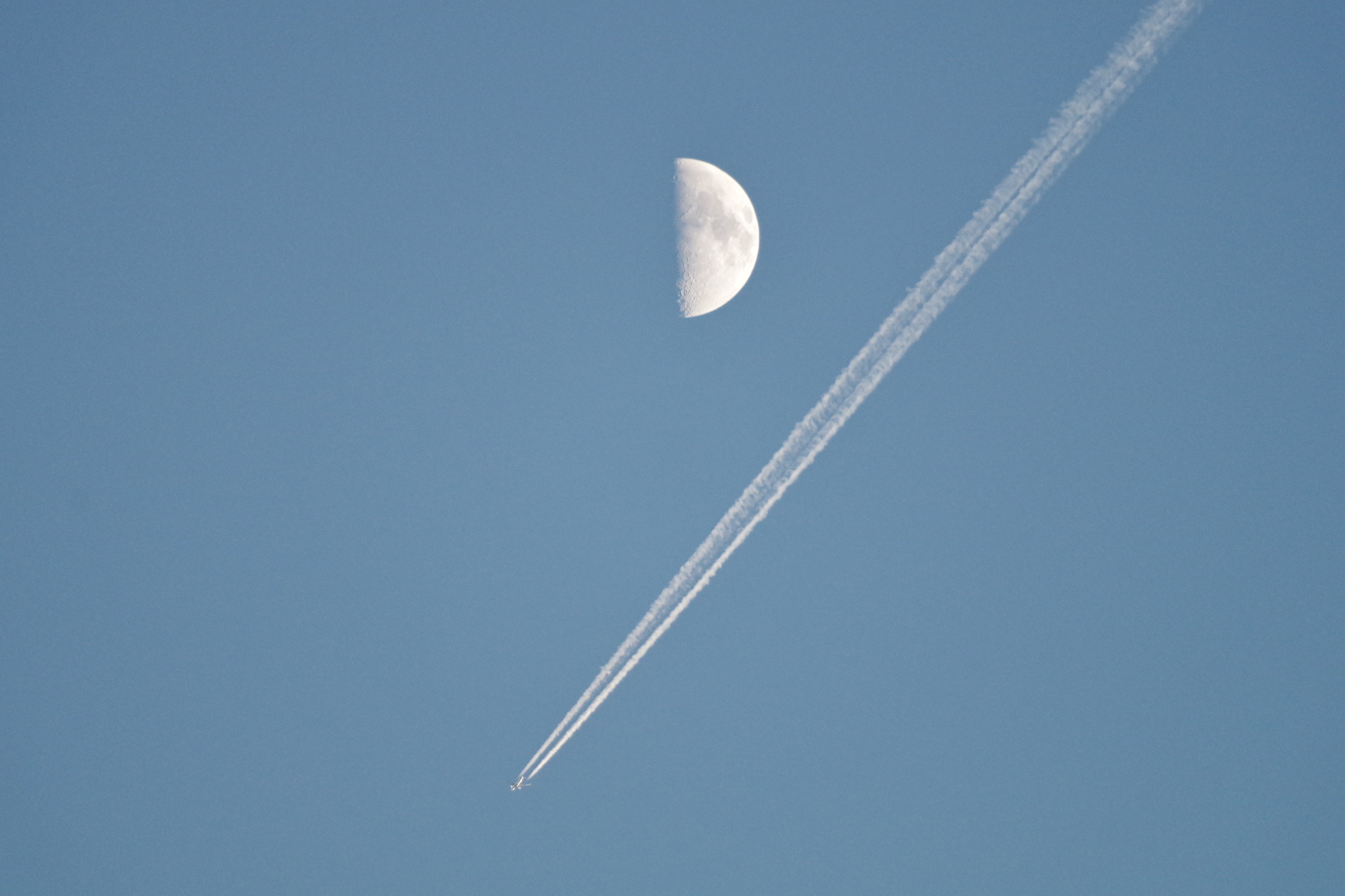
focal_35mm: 450
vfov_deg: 3.1
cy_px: 448
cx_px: 672
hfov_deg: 4.6
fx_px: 16811
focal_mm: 300
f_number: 5.8
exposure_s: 1/400
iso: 800
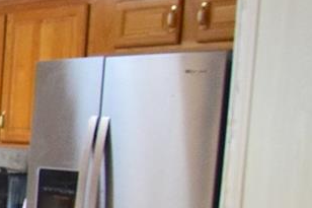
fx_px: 741
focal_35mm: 86
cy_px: 213
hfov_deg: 17.2
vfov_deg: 15.6
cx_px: -317
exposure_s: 1/60
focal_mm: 11
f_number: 6.3
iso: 1600
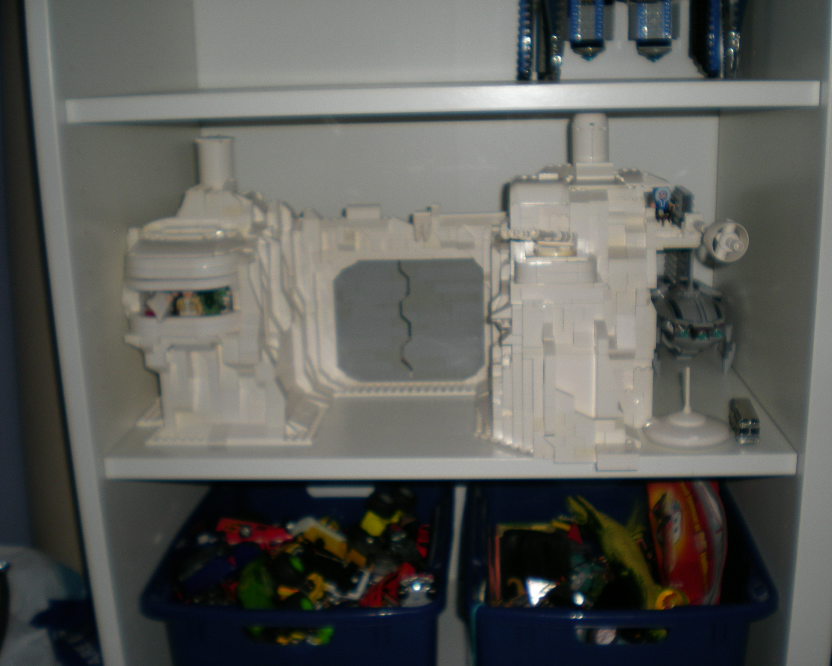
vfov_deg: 37.3
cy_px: 332
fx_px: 985
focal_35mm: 40
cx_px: 447
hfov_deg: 45.8
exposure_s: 1/60
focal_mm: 6.3
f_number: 3.1
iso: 50
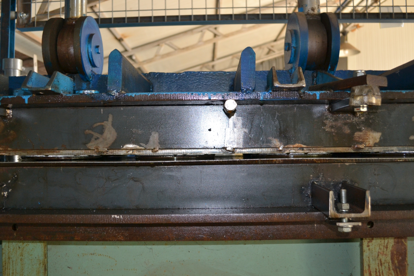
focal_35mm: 33
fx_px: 380
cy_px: 138
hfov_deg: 57.2
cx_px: 207
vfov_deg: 40.0
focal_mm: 22
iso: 800
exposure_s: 1/30
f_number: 3.8
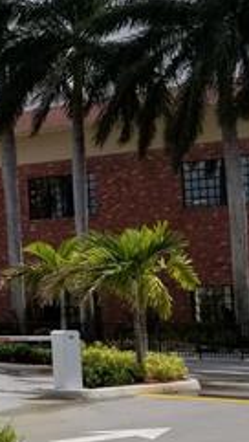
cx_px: -379
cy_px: 183
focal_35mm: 94
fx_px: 1101
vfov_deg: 22.6
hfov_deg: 10.7
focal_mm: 4.25
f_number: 1.7
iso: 50
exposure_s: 1/6784
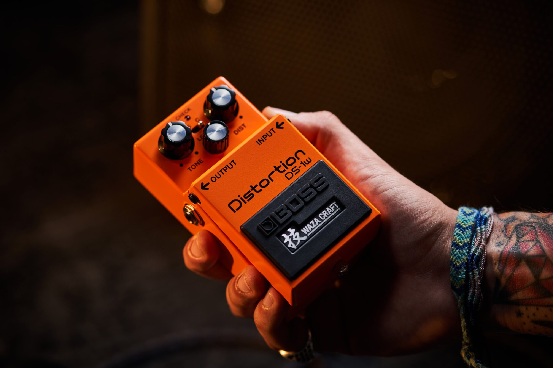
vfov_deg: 16.1
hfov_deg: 23.9
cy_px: 184
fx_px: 1306
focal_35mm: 85
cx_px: 276
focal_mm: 85
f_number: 3.5
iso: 100
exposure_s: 1/60
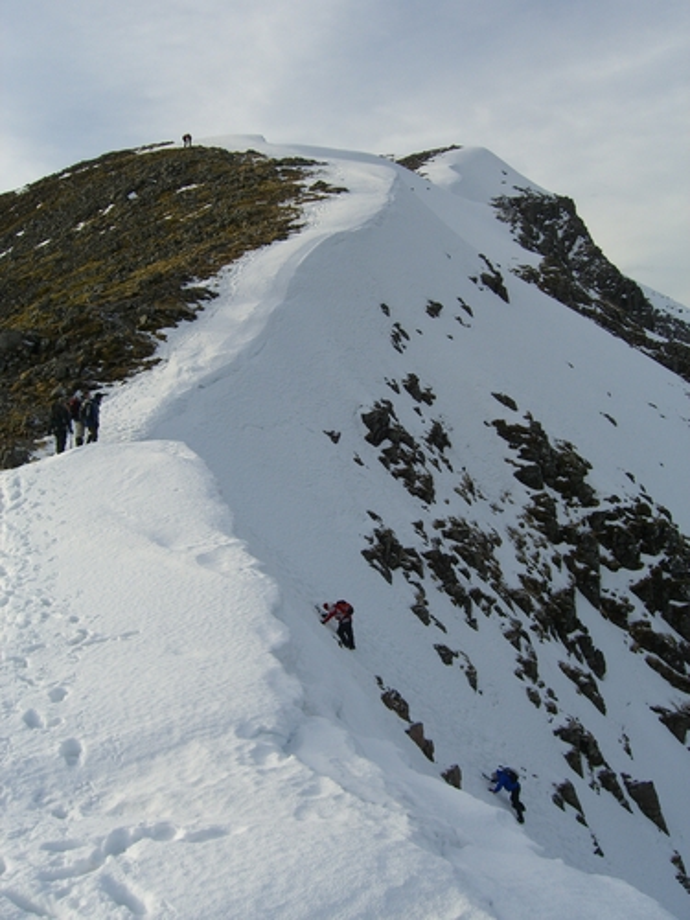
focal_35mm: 38
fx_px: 1010
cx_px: 345
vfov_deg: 49.0
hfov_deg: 37.7
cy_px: 460
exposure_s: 1/500
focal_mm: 7.9
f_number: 4
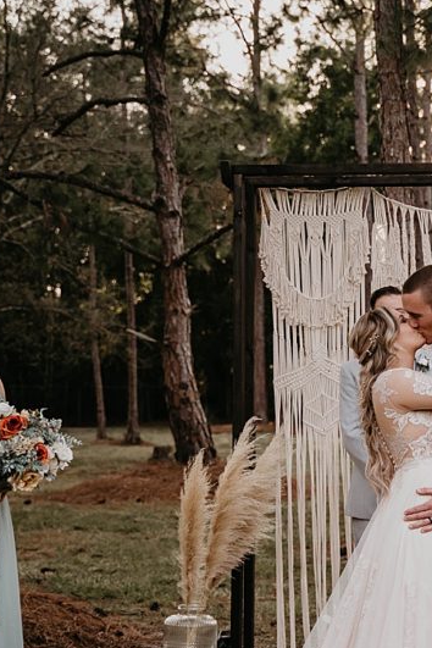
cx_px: 453
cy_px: 408
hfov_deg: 16.8
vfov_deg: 25.6
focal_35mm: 79
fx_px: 1422
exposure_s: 1/320
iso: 200
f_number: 2.8
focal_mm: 41
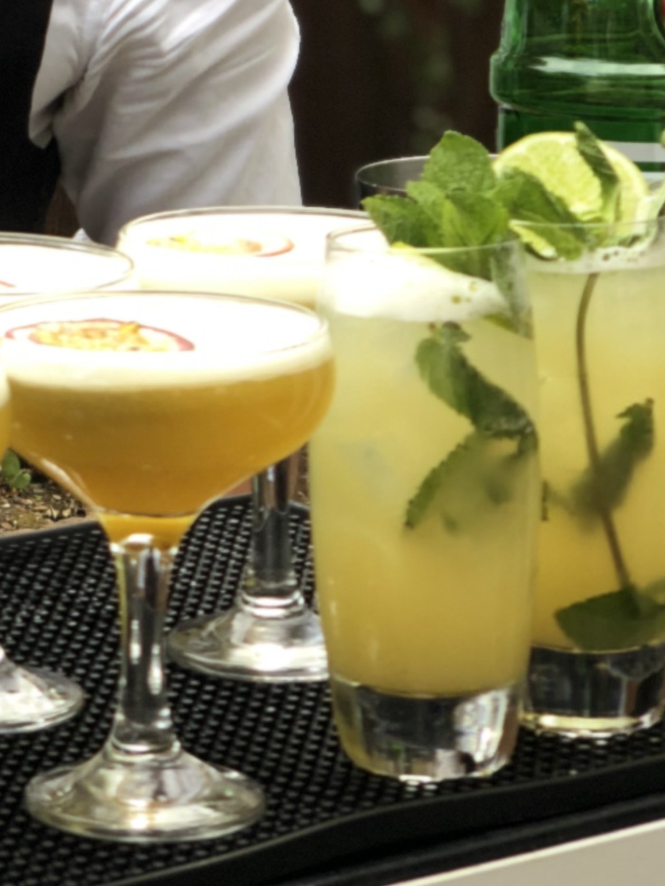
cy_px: -26
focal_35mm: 155
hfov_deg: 9.4
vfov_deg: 12.6
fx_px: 3970
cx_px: -176
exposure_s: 1/60
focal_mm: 6
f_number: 2.4
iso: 16
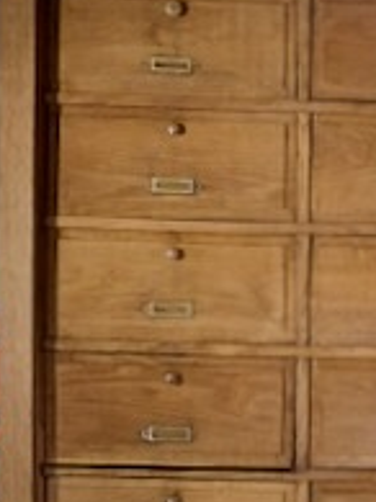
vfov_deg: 12.3
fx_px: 2276
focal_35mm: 157
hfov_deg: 9.4
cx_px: 379
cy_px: 610
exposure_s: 1/125
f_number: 3.6
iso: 3200
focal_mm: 35
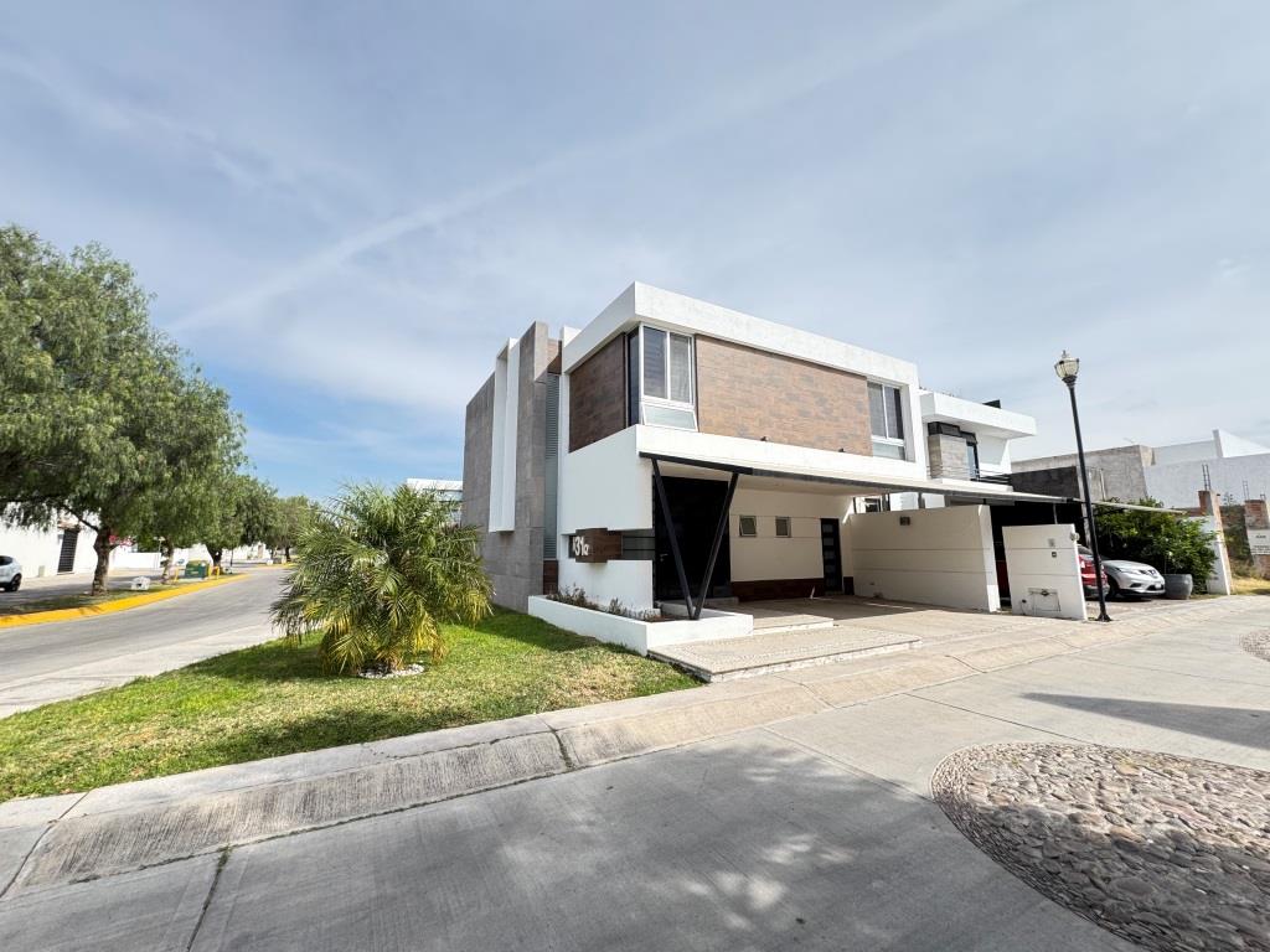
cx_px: 635
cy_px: 476
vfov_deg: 85.7
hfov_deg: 102.1
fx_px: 514
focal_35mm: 14
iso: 50
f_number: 2.2
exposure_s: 1/600
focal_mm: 2.22
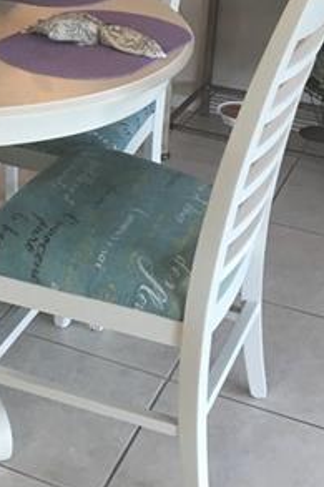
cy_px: -28
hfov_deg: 16.7
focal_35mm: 79
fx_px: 1068
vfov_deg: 24.2
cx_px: -43
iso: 64
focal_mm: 4.15
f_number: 2.2
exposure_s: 1/30
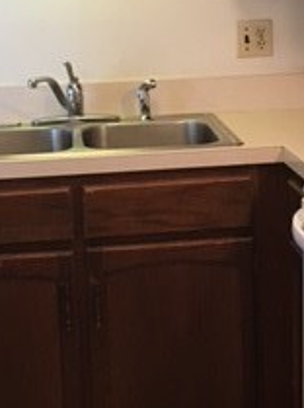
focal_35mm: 89
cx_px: 207
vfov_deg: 22.0
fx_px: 1045
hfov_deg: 16.5
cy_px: 160
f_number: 2.2
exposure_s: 1/30
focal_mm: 4.15
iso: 125
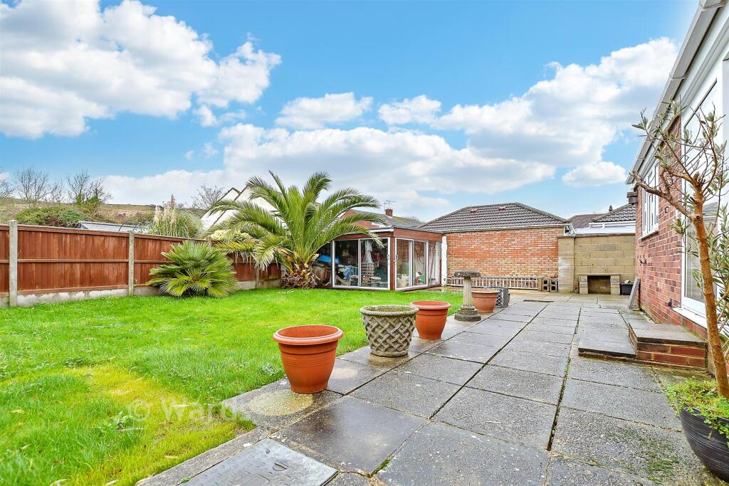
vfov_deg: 51.3
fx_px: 506
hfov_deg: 71.5
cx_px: 364
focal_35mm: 25
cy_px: 243
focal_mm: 17
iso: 160
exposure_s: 1/8
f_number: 8
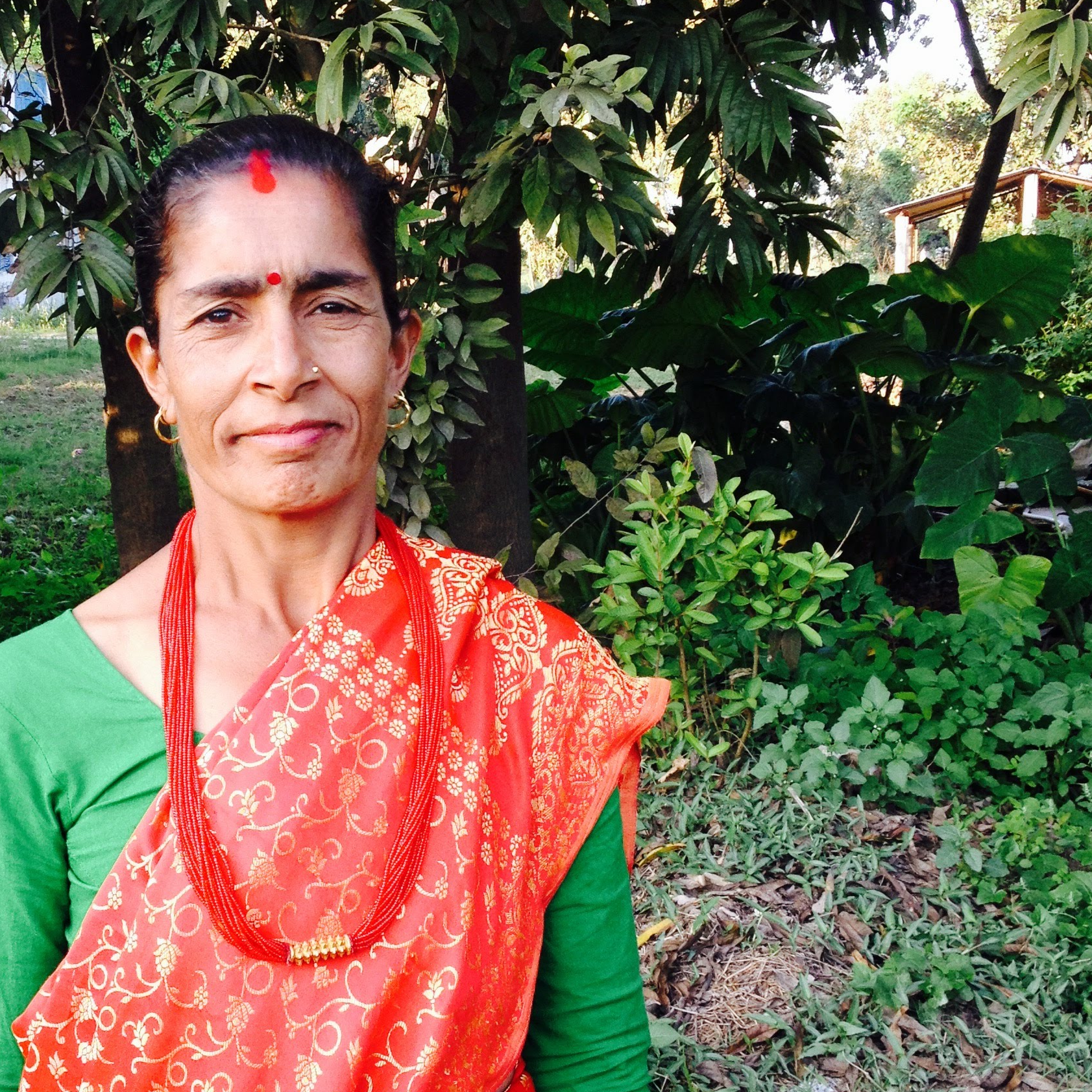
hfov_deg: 28.4
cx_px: 377
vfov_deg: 28.6
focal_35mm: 60
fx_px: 2141
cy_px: 609
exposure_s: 1/120
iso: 64
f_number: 2.4
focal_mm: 4.28
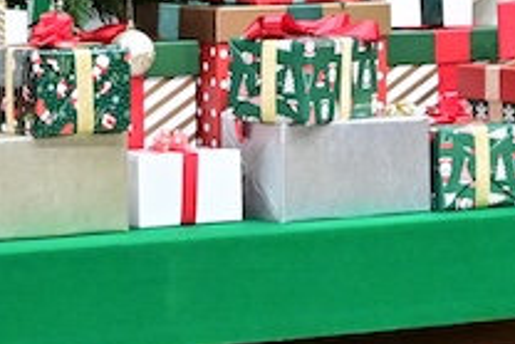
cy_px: -377
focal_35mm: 269
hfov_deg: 7.6
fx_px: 3851
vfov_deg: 5.0
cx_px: 542
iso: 6400
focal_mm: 56
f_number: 11
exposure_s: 1/160
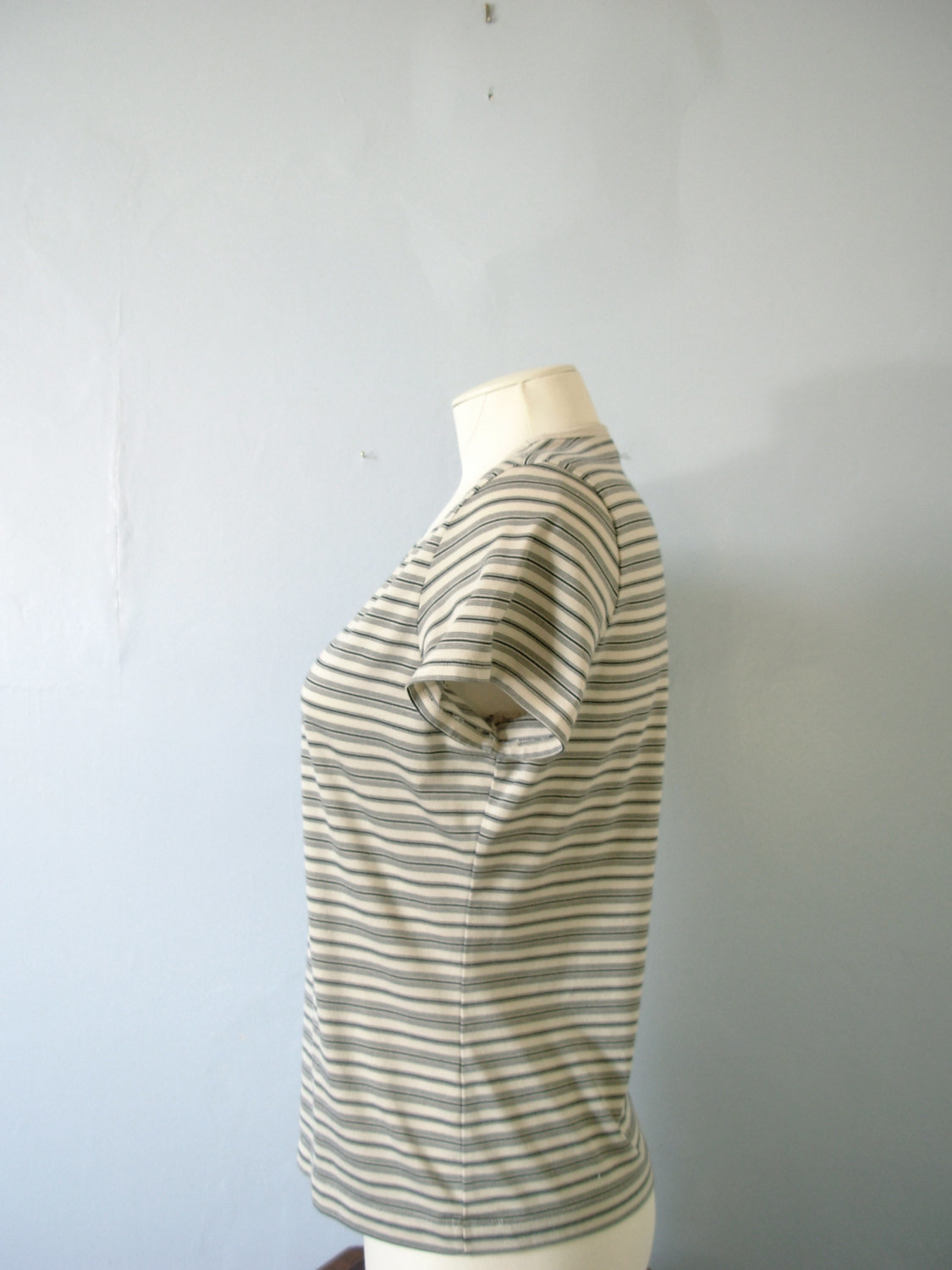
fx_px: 1393
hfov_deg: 37.7
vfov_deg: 49.0
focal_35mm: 38
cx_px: 476
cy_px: 635
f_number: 2.9
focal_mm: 6.3
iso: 50
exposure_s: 1/10.1
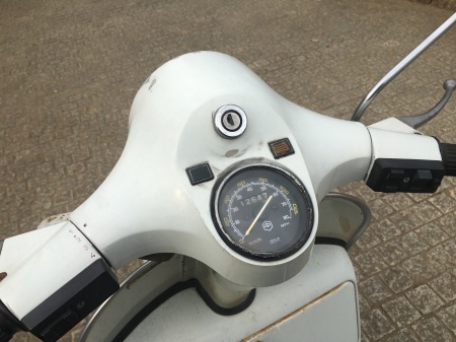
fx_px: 382
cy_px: 171
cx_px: 228
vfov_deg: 48.2
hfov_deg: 61.7
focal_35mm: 29
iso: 25
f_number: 2.2
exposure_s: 1/1026
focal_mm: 4.15
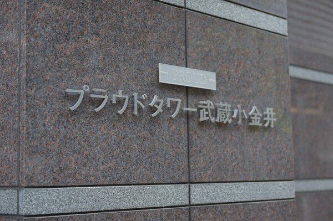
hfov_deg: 32.4
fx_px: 573
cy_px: 110
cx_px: 166
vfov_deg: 21.9
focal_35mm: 62
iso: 800
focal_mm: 62
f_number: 4
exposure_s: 1/200
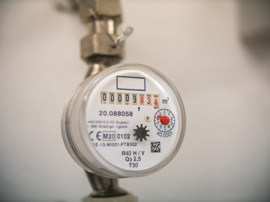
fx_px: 343
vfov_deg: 32.9
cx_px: 135
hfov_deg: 42.9
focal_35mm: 44
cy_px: 101
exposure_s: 1/400
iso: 400
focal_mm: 22
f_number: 1.6
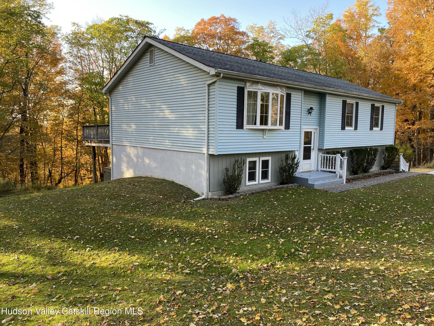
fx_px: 326
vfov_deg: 53.1
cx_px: 217
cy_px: 163
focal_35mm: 26
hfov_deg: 67.3
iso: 32
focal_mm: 4.25
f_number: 1.8
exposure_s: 1/149
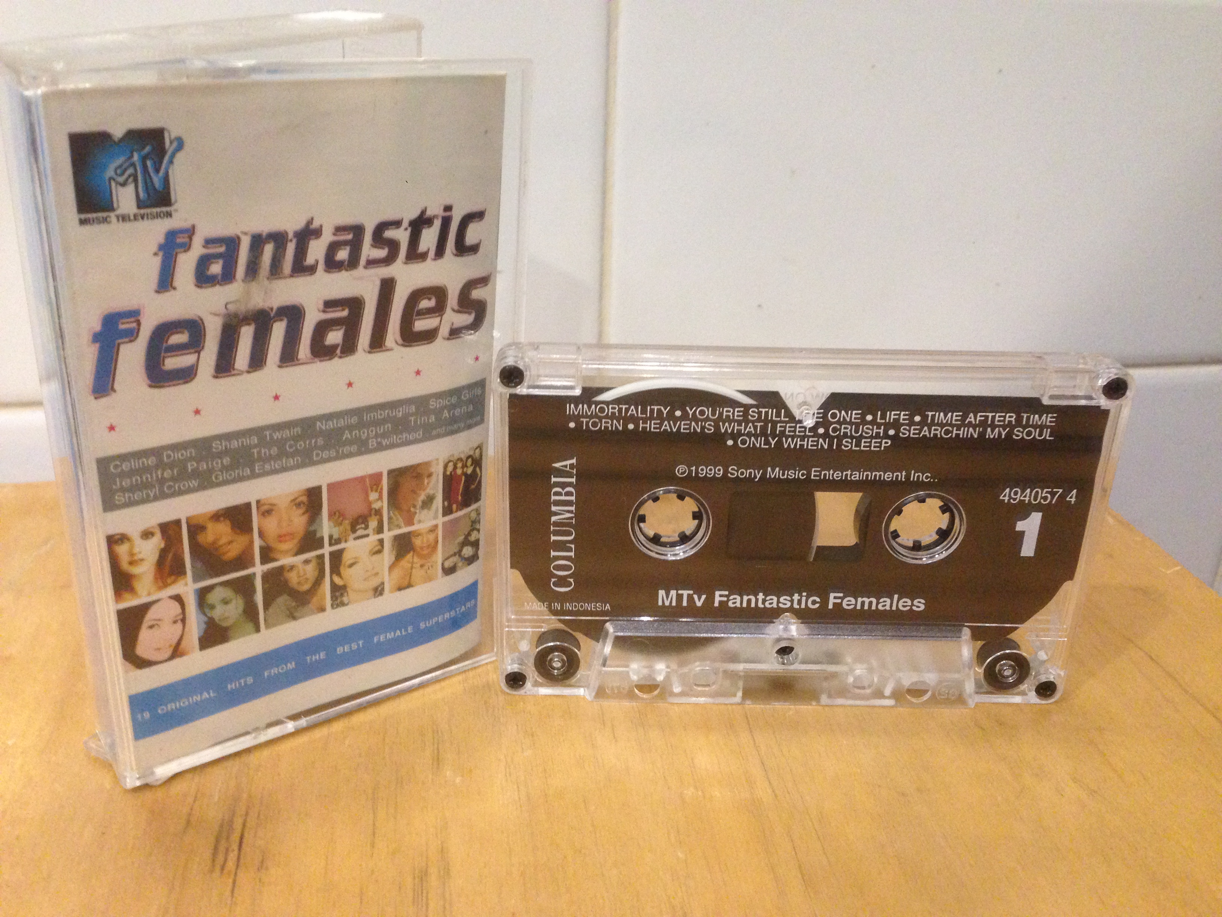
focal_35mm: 33
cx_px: 611
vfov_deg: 42.9
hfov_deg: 55.4
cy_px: 458
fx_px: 1165
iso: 400
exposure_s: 1/15
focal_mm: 4.12
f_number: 2.4
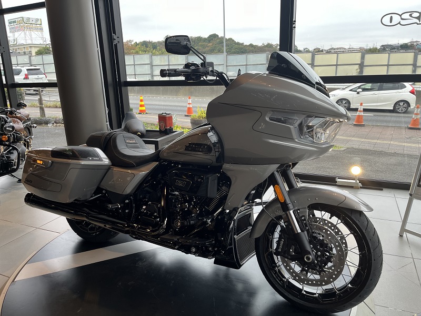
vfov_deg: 53.1
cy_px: 158
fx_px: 316
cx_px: 210
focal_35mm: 26
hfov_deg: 67.3
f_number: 1.6
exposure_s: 1/122
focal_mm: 5.1
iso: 40
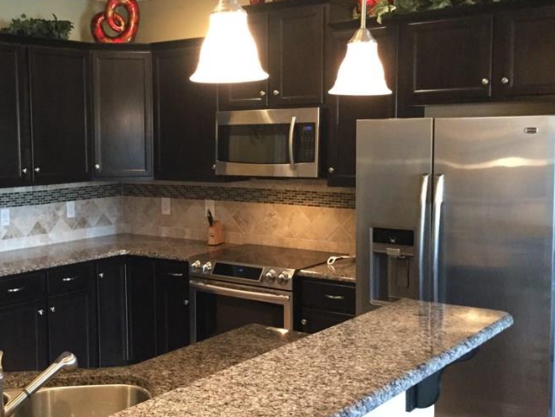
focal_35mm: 48
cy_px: 212
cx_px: 183
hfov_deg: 39.2
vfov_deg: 30.3
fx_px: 770
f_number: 2.4
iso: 200
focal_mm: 3.3
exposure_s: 1/20
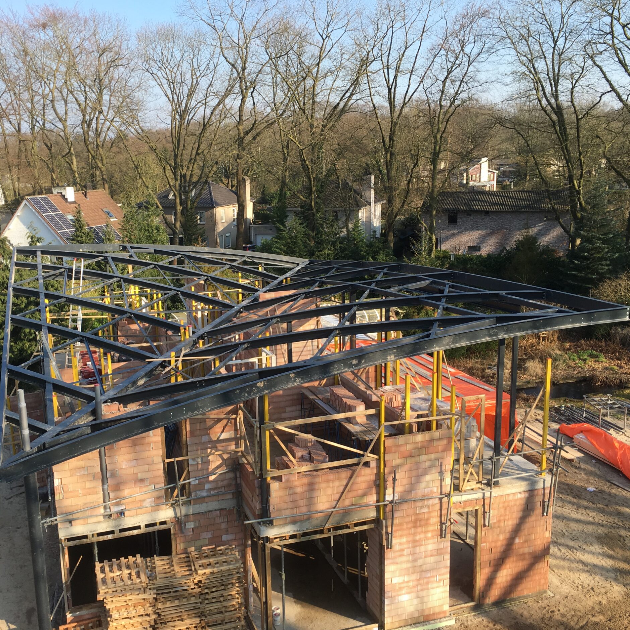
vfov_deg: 47.2
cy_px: 322
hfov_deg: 47.0
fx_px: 721
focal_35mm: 35
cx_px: 257
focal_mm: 4.15
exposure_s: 1/484
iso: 25
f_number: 2.2
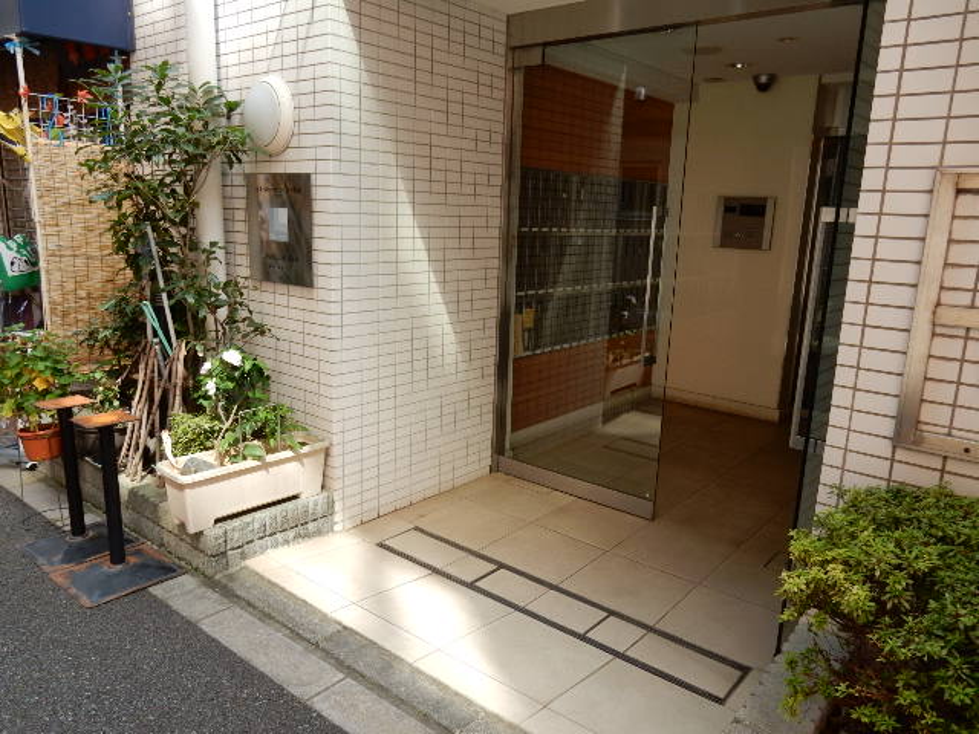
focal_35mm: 25
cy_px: 367
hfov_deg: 69.4
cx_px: 490
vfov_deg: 54.9
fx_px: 707
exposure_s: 1/125
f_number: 3.7
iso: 125
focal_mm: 4.5
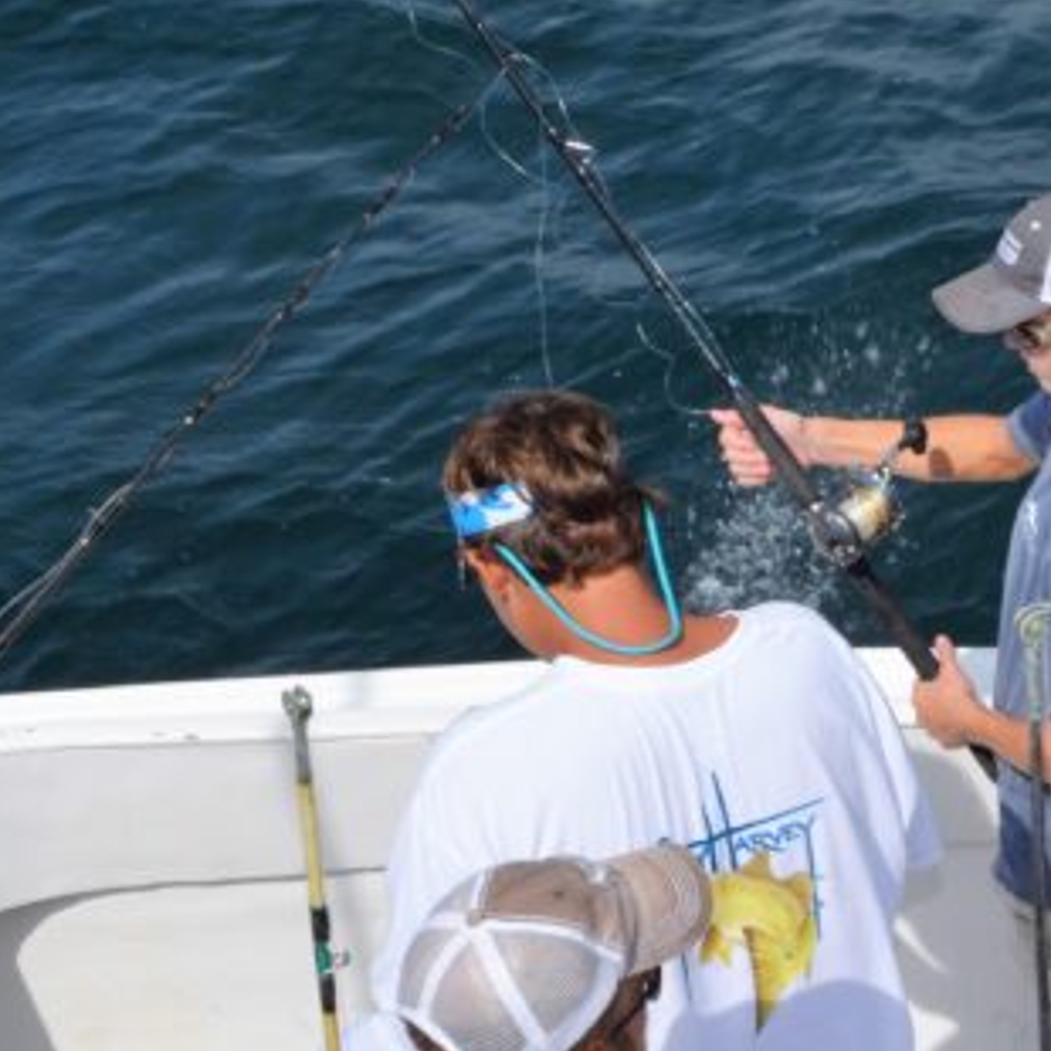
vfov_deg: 17.2
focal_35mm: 101
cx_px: 1556
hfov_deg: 15.9
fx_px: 3469
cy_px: 658
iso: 100
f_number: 16
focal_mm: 24
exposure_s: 1/200
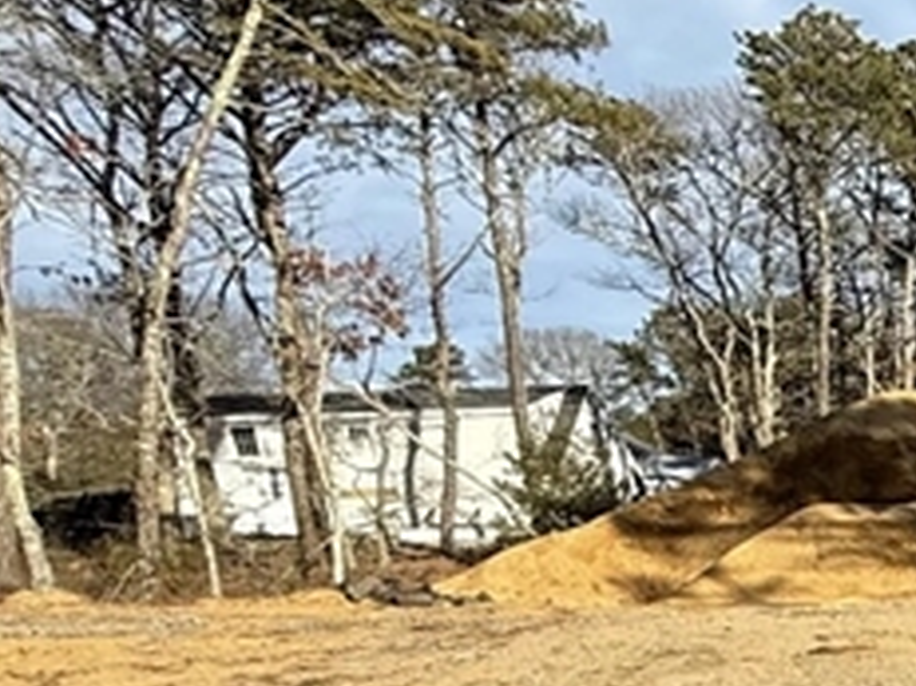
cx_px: 1804
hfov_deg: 19.3
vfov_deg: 22.4
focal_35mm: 62
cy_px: 742
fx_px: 1640
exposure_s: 1/1339
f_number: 2.2
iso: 50
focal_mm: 2.22
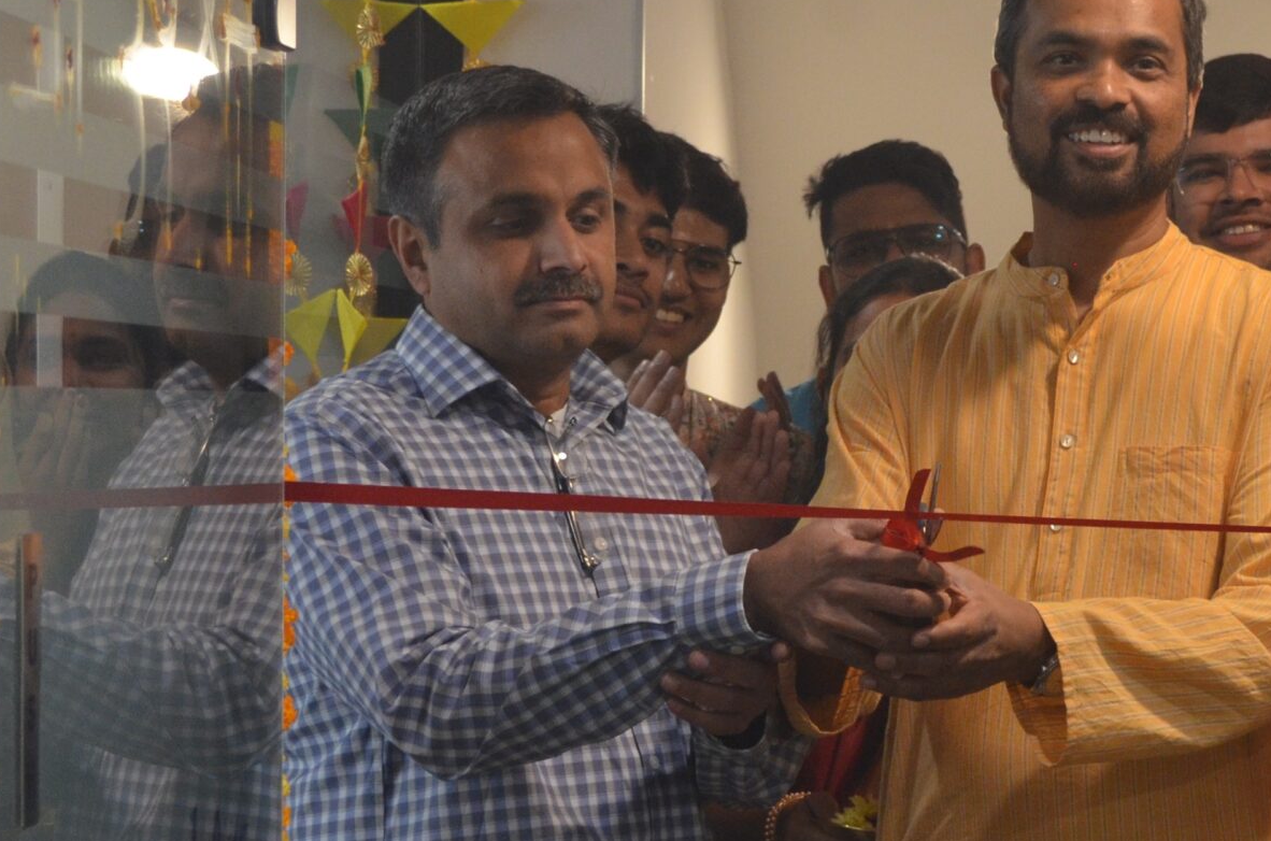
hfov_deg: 17.4
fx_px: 4121
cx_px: 1052
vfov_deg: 11.7
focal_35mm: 117
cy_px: 434
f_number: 5
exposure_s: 1/30
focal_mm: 36
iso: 1000
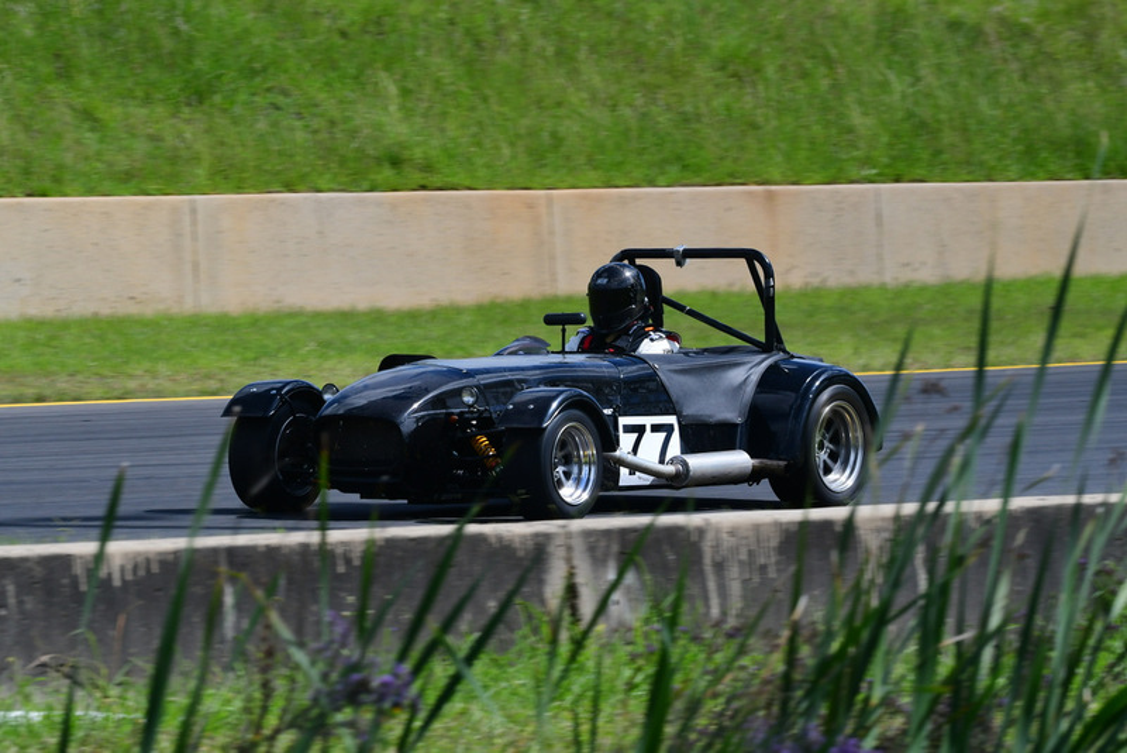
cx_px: 564
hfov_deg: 6.9
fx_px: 9395
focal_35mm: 300
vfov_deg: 4.6
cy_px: 376
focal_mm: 200
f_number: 11
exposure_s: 1/640
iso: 400
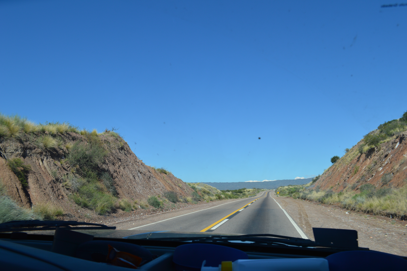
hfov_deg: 67.4
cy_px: 136
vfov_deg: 47.8
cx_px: 204
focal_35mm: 27
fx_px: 305
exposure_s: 1/250
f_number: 8
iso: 100
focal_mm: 18
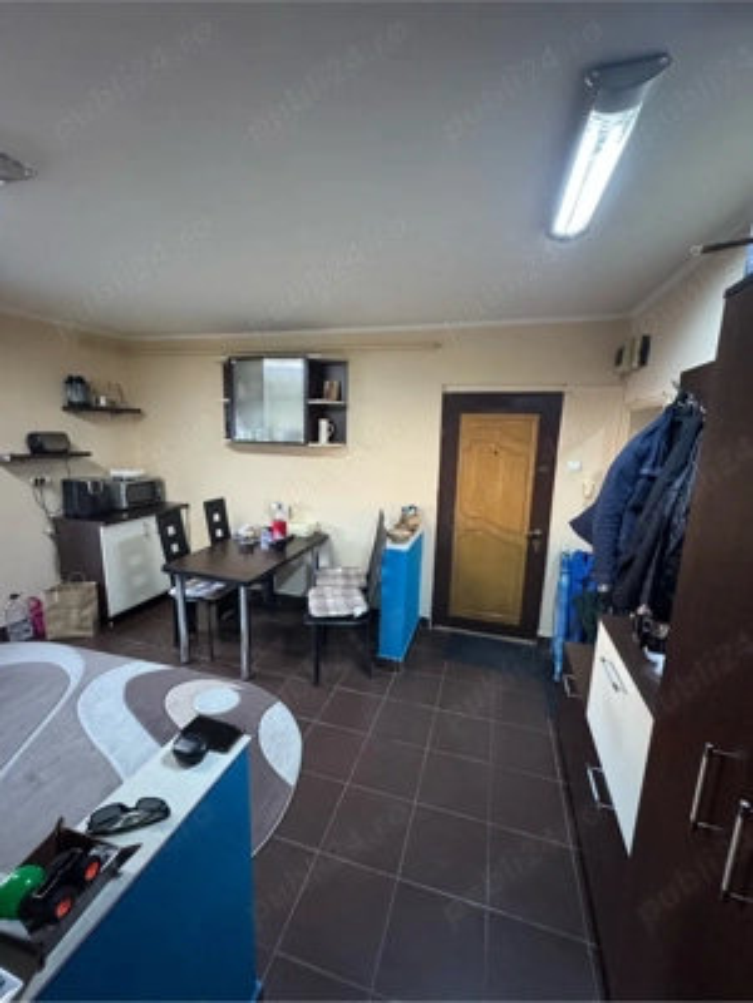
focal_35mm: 14
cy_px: 502
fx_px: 406
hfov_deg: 85.7
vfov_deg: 102.1
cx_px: 376
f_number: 2.2
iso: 1250
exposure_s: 1/50
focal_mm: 2.22
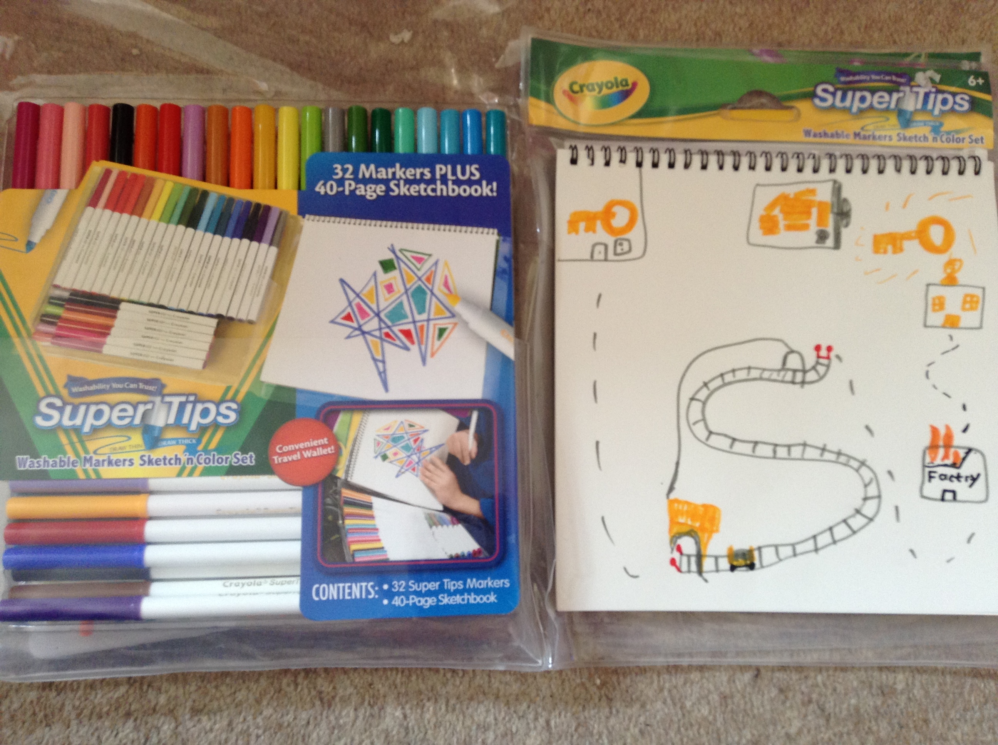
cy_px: 372
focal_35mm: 33
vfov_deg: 42.8
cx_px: 499
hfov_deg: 55.4
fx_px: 950
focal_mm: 3.3
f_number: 2.4
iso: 64
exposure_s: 1/24
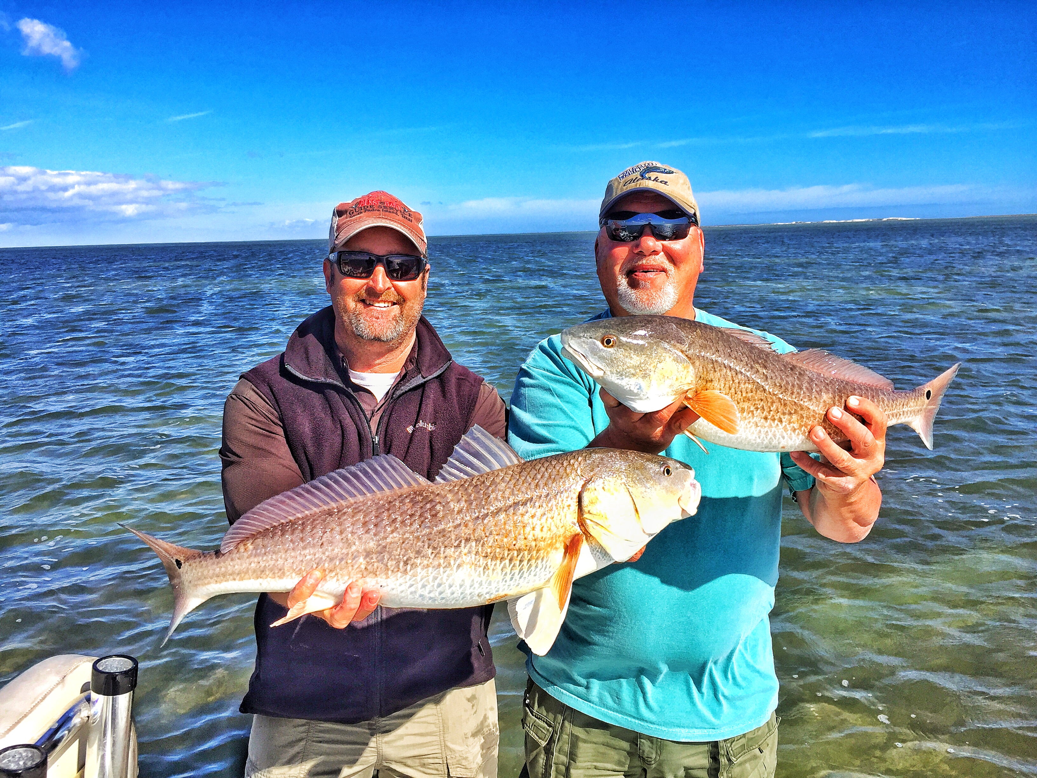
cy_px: 389
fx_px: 869
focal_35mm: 29
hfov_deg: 61.7
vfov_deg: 48.2
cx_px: 518
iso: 32
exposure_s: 1/2326
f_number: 2.2
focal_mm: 4.15
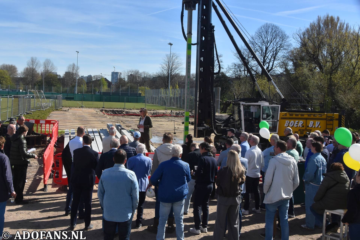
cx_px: 180
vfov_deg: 36.9
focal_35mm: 36
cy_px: 120
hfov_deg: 53.1
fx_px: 360
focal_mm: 24
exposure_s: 1/800
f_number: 10
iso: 400
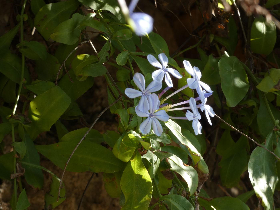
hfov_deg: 4.8
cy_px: 105
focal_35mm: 413
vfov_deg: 3.6
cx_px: 140
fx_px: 3341
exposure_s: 1/80
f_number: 5.6
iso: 80
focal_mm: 74
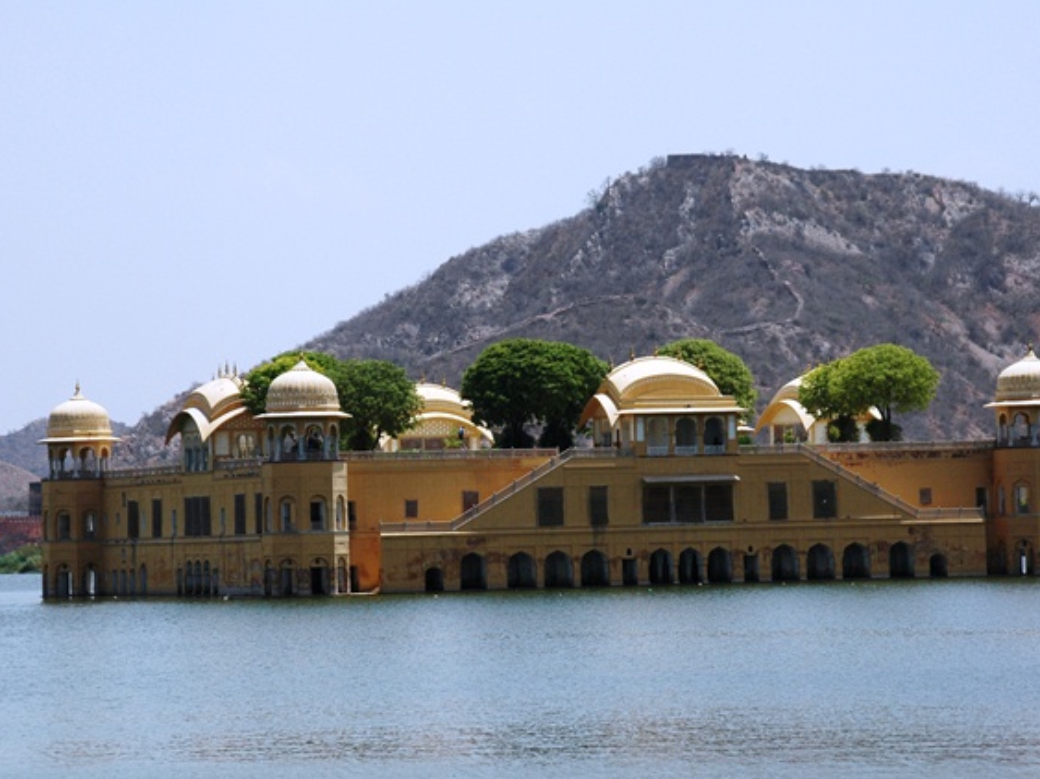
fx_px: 4235
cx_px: 538
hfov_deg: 14.0
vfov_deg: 10.5
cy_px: 391
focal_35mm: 141
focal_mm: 86
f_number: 10
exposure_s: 1/640
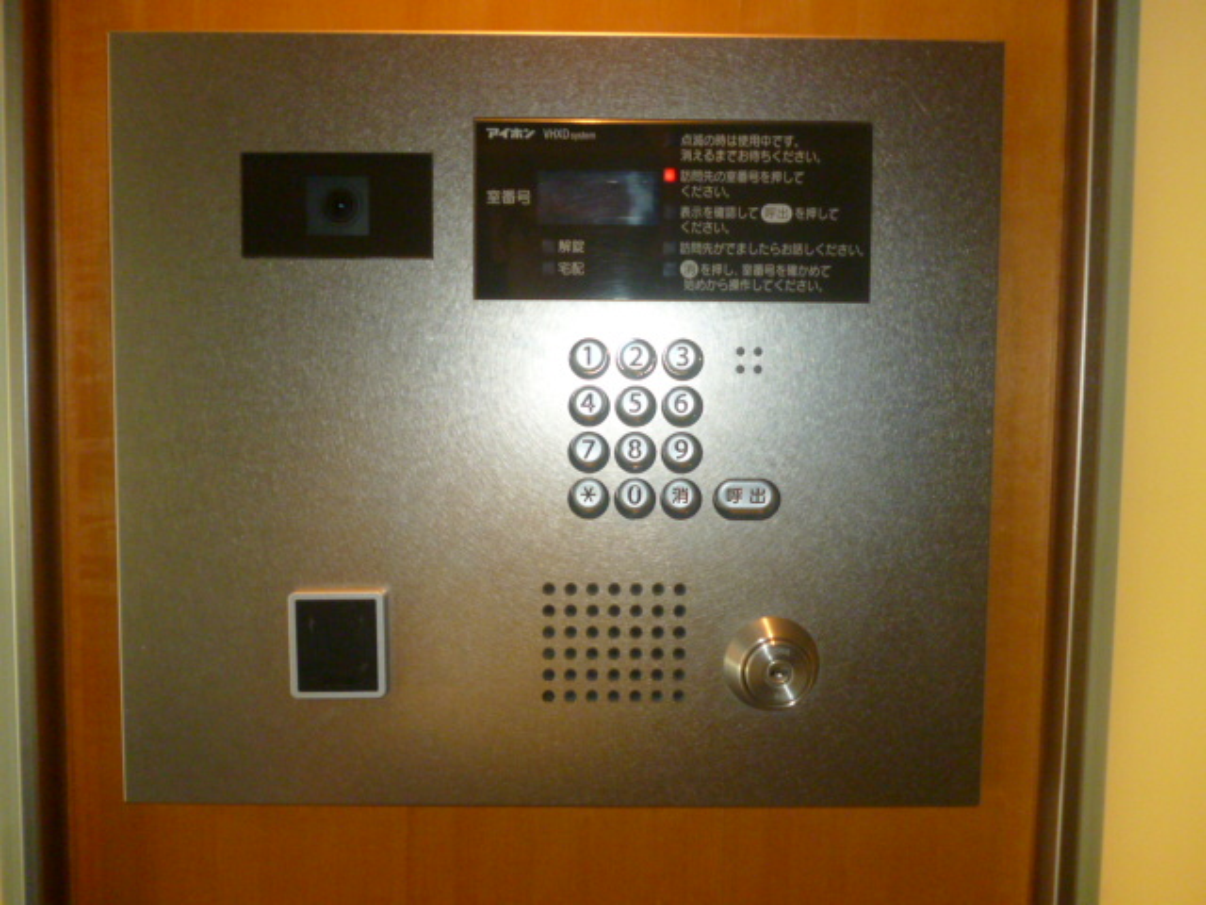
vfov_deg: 49.7
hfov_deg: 63.4
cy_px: 452
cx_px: 603
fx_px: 976
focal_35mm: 28
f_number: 3.1
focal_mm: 5
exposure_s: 1/60
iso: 400
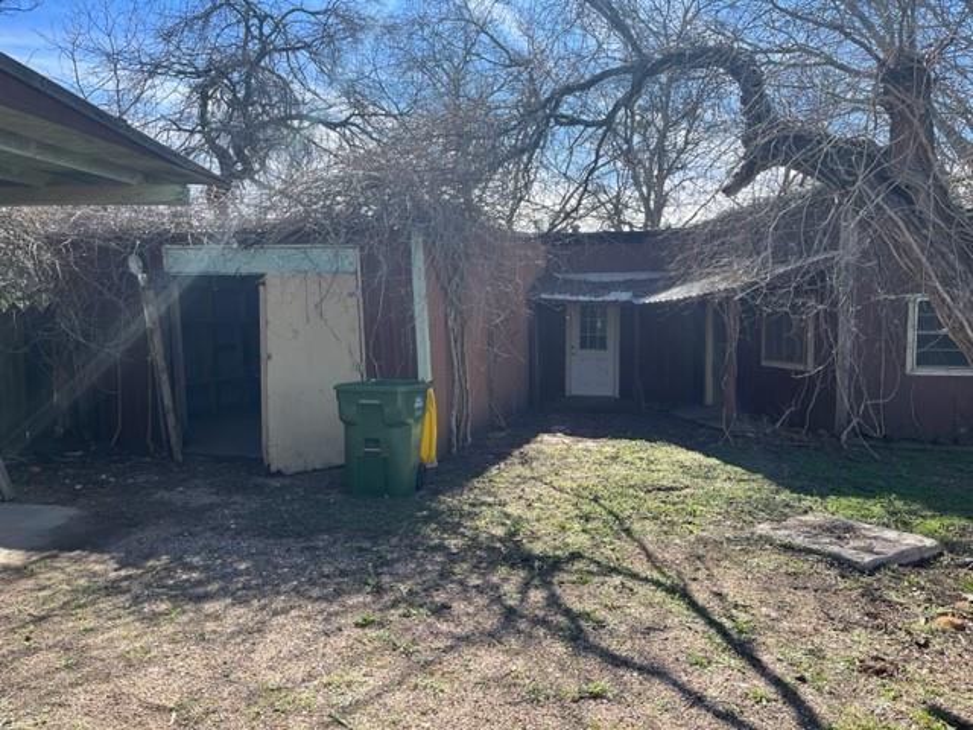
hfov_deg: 67.3
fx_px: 731
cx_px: 486
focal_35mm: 26
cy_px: 365
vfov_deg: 53.1
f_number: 1.6
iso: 50
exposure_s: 1/1212
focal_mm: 5.1
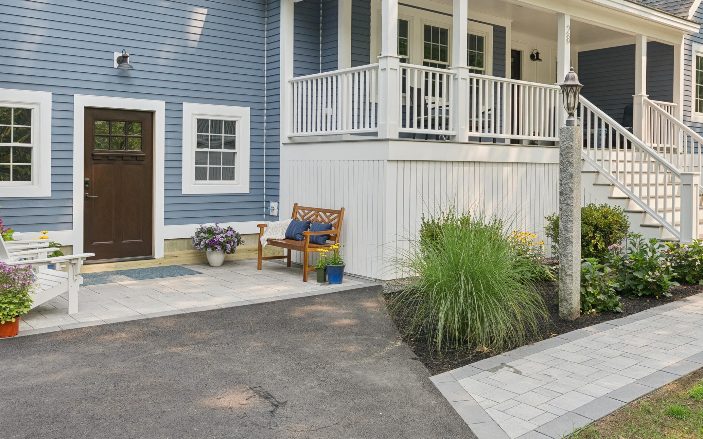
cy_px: 168
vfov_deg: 37.1
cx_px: 440
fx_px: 651
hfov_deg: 56.0
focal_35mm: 34
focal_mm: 23
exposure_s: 1/160
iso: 320
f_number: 7.1
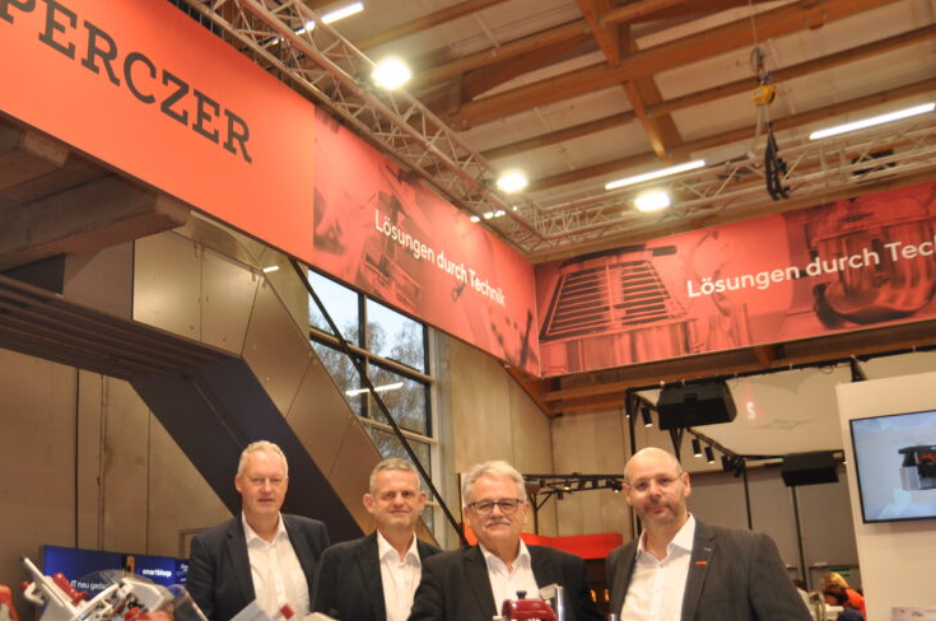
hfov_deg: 48.0
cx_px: 308
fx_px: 1031
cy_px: 389
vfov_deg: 33.4
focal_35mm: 40
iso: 320
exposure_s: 1/200
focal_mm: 19
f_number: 2.8
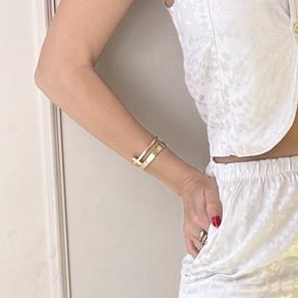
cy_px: 195
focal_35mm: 88
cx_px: 453
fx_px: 857
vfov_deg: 19.7
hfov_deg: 17.6
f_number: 1.78
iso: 320
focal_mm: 6.86
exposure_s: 1/50
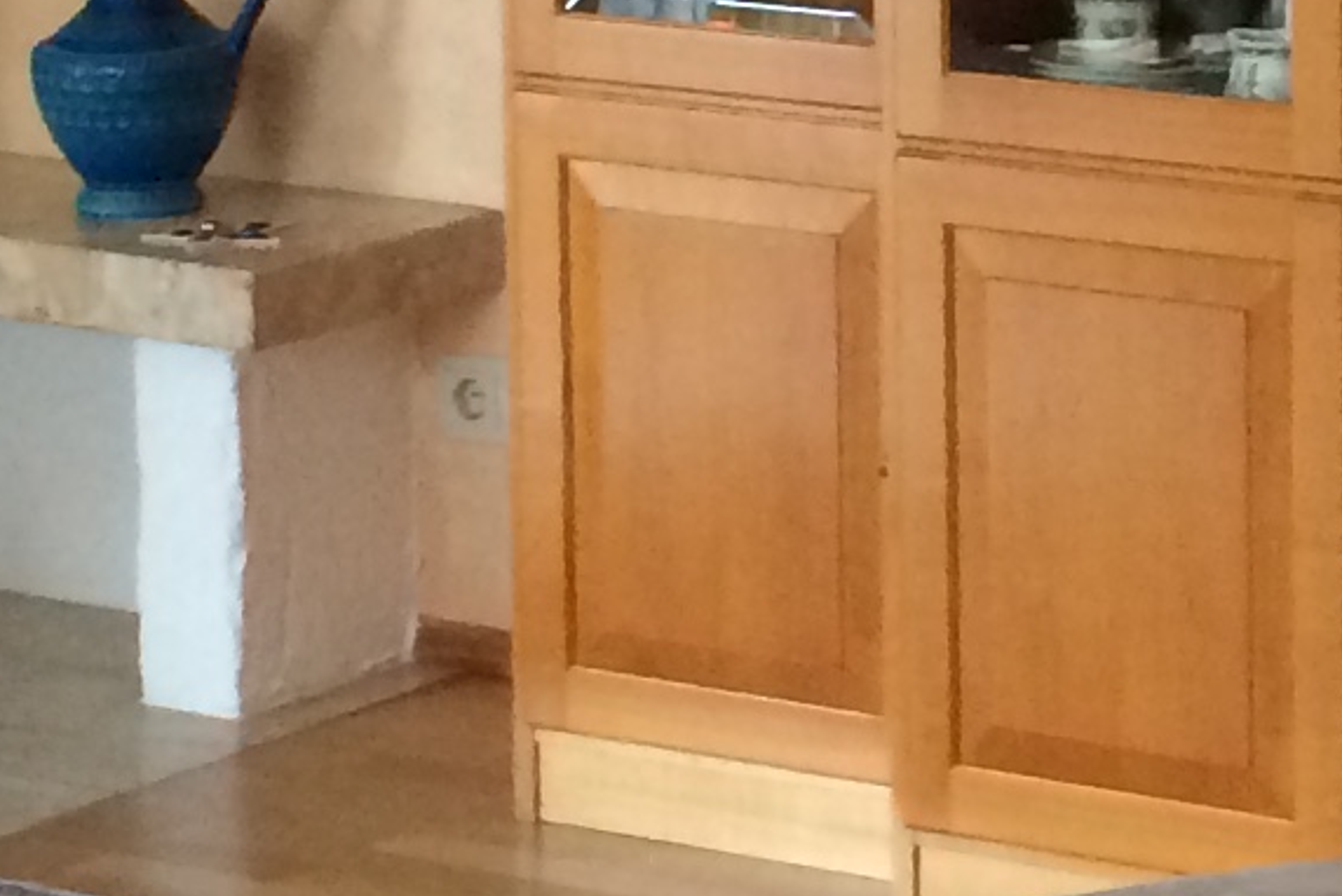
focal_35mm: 172
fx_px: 6415
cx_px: 1523
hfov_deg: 11.7
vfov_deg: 7.8
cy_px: -427
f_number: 2.2
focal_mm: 4.15
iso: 200
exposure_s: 1/30
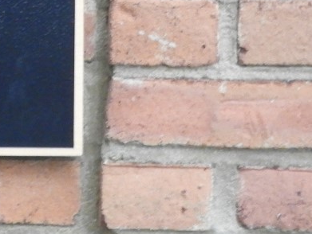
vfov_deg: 3.5
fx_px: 3816
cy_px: -159
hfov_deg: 4.6
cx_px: -229
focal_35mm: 423
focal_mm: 20.6
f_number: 5
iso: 800
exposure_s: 1/10
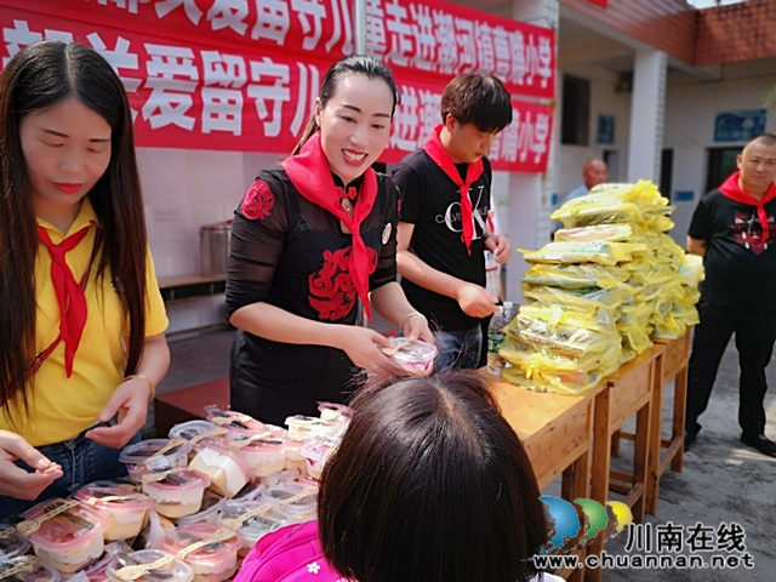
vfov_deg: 51.4
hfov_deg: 65.3
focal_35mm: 27
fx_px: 605
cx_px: 388
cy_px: 291
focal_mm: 3.95
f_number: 1.8
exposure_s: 1/930
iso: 50
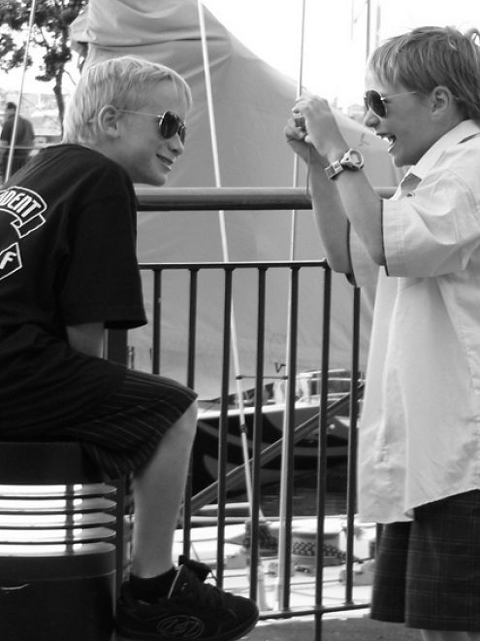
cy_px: 336
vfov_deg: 12.0
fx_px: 3032
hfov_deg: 9.1
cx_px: 239
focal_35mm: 164
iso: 150
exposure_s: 1/60
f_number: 2.8
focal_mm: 19.4
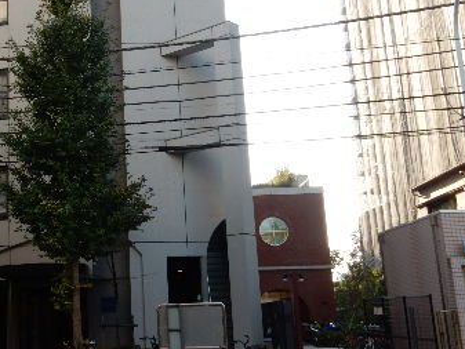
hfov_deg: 32.6
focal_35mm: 57
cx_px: 76
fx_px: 766
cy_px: 117
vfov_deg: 25.5
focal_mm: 5.4
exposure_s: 1/200
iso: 125
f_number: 4
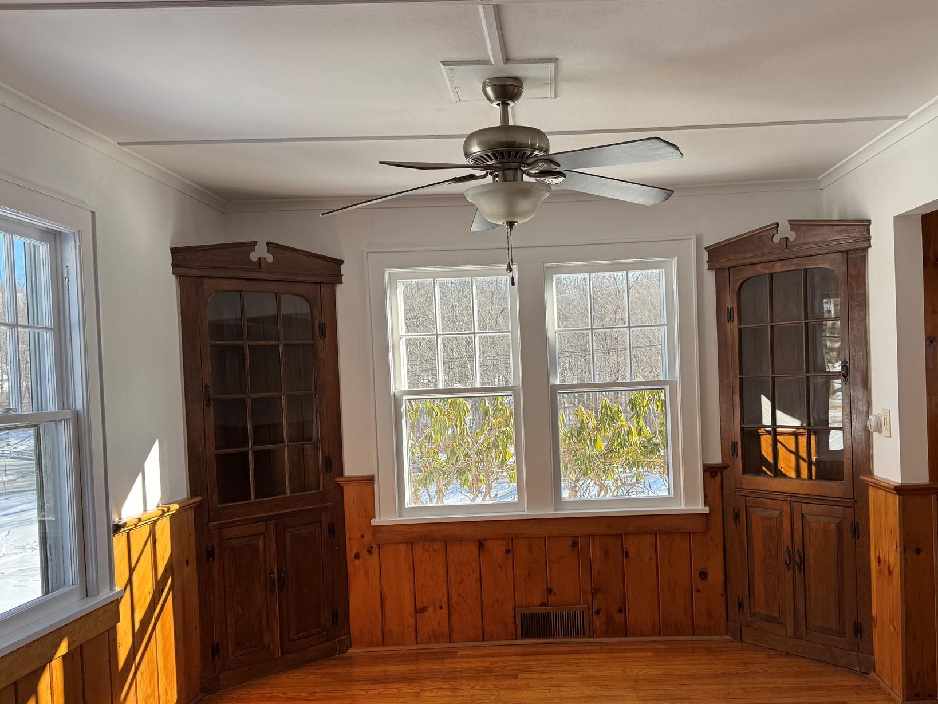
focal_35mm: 30
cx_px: 544
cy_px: 390
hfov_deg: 59.6
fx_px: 813
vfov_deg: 46.7
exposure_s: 1/368
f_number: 1.78
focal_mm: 6.76
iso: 80
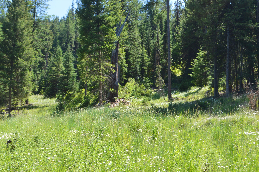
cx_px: 130
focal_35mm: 69
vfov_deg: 19.7
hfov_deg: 29.3
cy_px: 86
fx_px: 496
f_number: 10
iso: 400
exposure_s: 1/200
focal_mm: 46
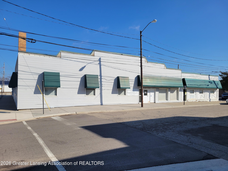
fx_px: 171
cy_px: 86
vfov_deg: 53.1
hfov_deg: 67.3
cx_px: 114
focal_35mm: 26
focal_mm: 5.4
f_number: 1.8
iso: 40
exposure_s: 1/3282
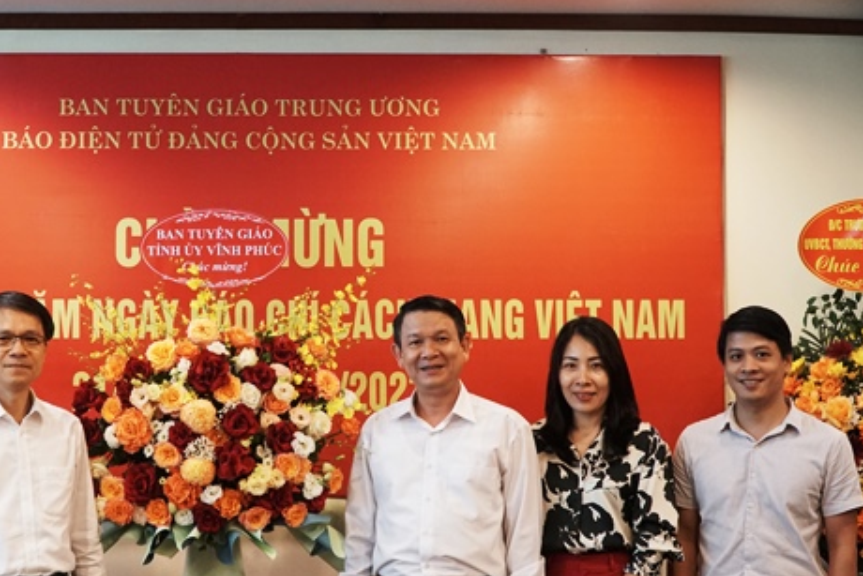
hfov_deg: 28.2
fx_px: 1702
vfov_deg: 19.2
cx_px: 266
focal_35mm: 71
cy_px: 357
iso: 2500
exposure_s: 1/160
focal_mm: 34
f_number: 4
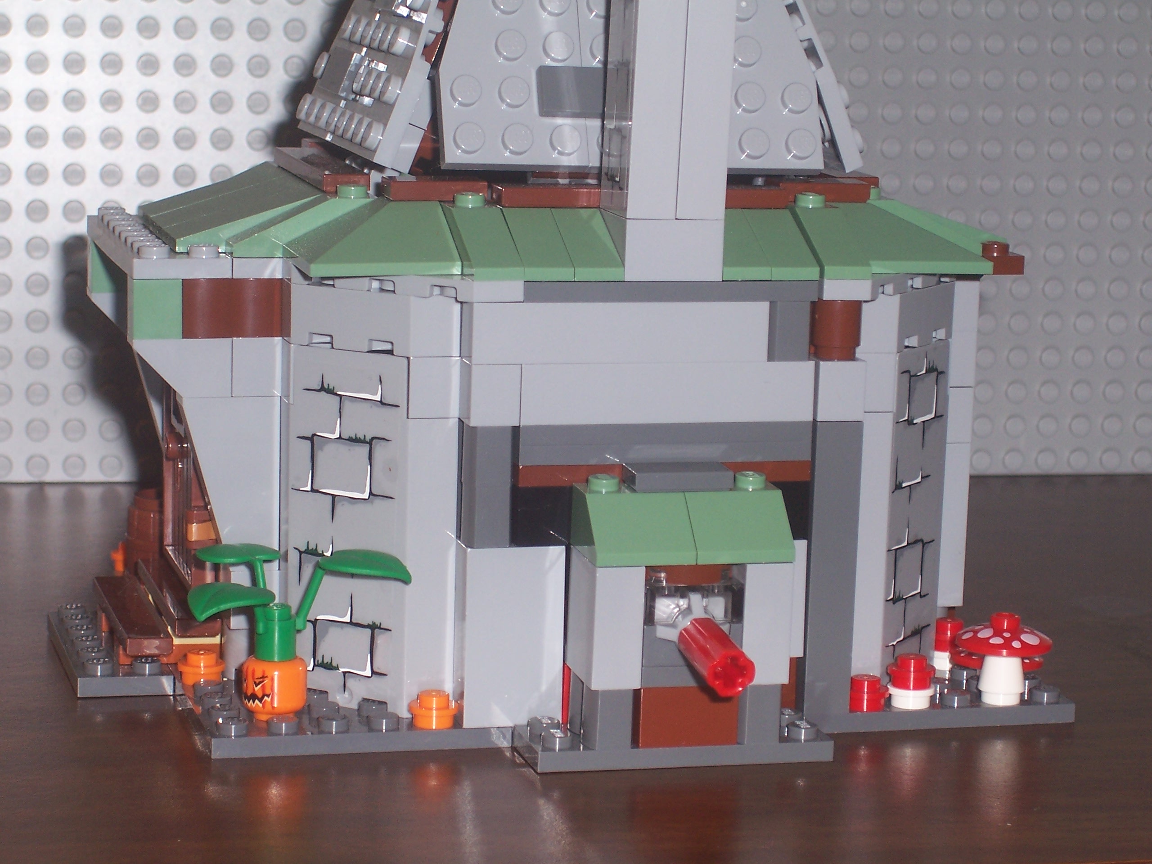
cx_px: 576
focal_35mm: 102
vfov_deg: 14.5
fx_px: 3394
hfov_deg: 19.3
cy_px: 432
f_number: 4.6
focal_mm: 16.8
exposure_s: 1/90
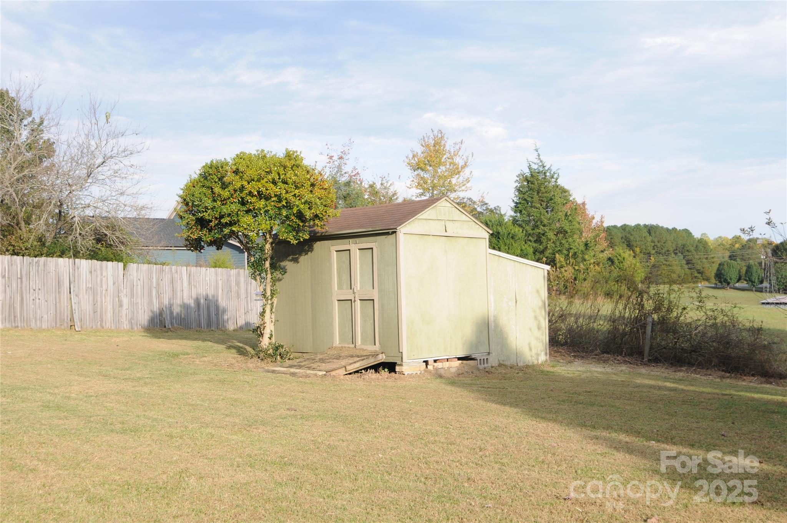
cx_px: 394
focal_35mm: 45
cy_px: 262
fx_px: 982
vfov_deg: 29.8
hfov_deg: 43.7
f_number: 6.3
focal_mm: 30
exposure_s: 1/250
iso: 200
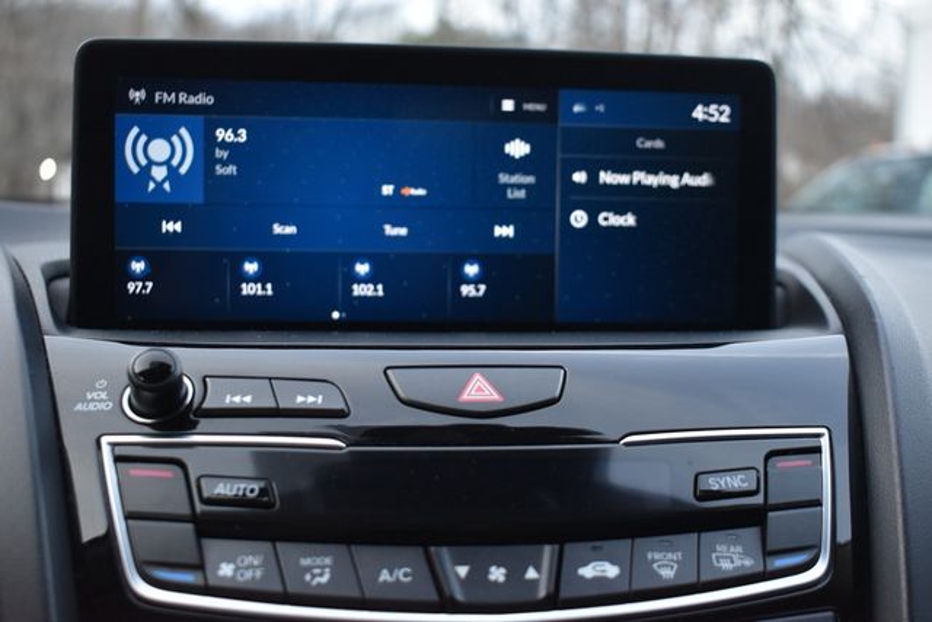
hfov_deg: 42.3
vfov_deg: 29.0
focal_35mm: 46
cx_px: 466
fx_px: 1204
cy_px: 311
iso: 1250
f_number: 4.2
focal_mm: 31
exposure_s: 1/125
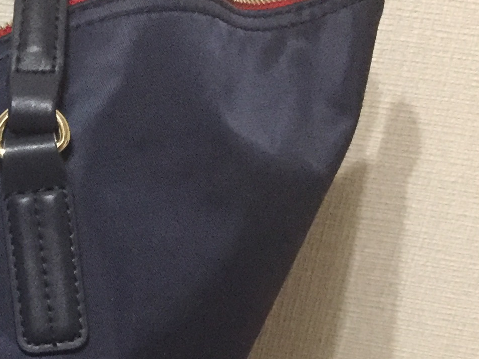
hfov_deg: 17.8
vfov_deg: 14.8
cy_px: 335
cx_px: -240
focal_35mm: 99
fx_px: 1370
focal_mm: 4.15
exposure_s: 1/15
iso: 320
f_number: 2.2
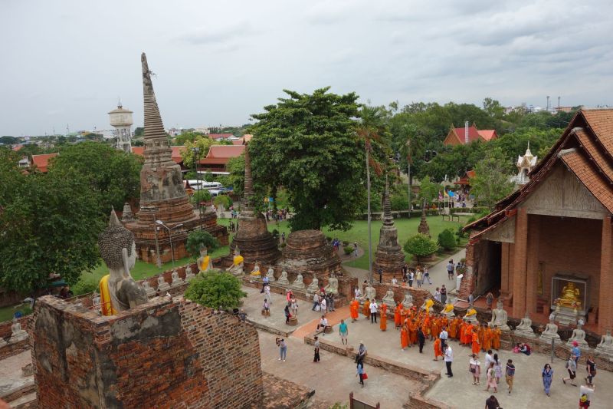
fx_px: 477
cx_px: 306
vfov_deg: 46.4
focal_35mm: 28
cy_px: 204
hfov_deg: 65.5
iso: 125
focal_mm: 10.4
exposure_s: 1/400
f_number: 5.6
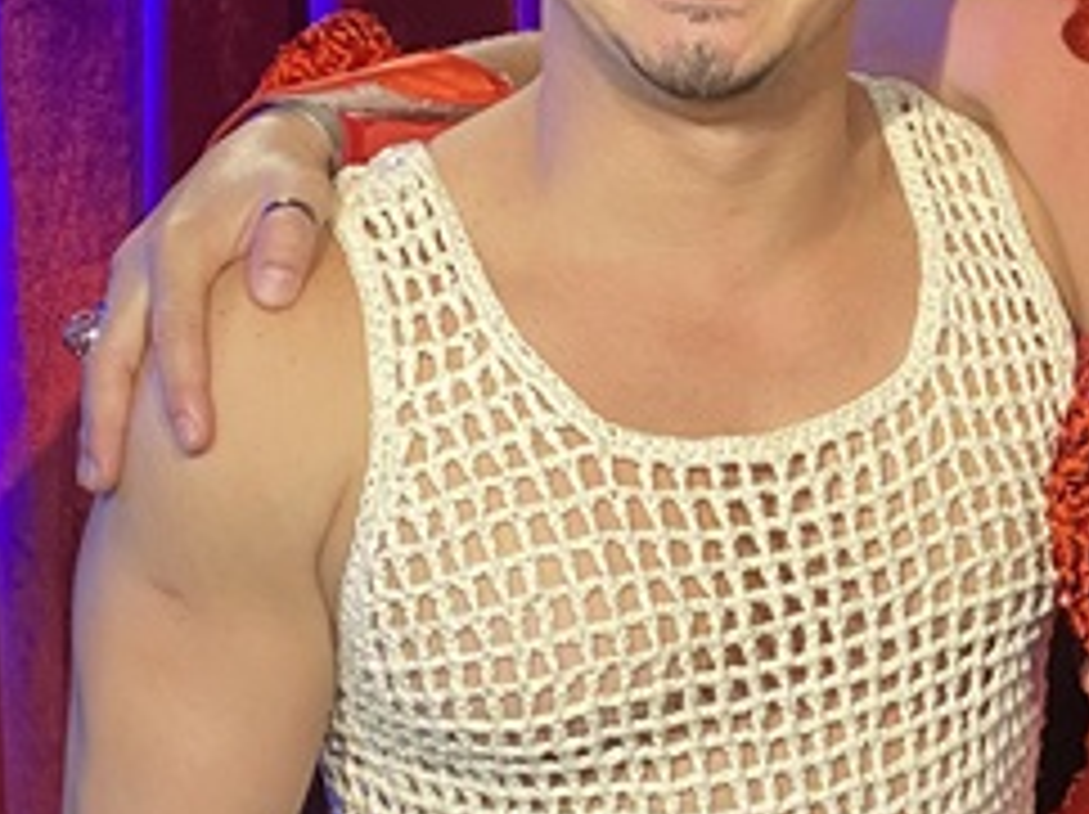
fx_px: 2703
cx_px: 1323
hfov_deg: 21.1
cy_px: 301
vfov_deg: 17.1
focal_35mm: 86
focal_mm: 4.25
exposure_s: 1/60
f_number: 1.8
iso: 250
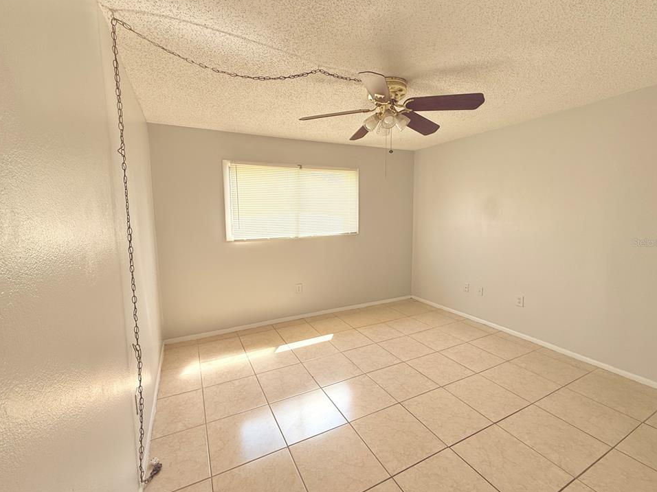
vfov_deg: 81.7
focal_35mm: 15
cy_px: 242
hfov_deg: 98.2
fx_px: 285
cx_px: 322
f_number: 2.2
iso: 64
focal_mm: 2.22
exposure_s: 1/197
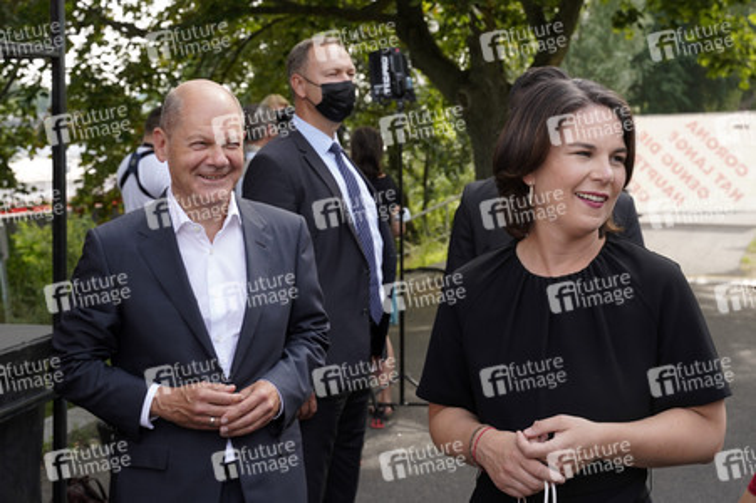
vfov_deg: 29.2
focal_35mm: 46
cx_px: 378
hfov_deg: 42.8
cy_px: 252
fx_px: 965
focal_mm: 46
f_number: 6.3
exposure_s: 1/160
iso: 250
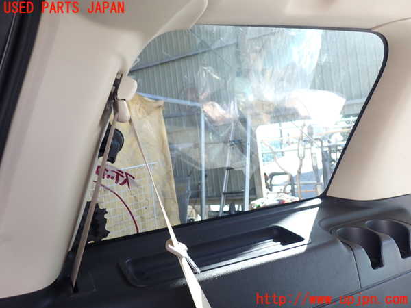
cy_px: 154
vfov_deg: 46.8
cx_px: 206
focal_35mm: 30
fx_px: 356
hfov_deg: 60.0
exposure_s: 1/60
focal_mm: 5.4
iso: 160
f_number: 2.3
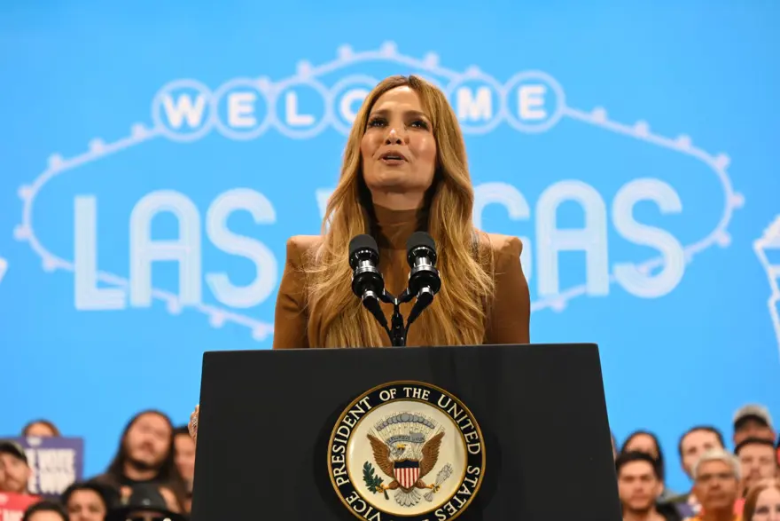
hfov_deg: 13.7
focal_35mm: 150
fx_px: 3250
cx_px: 390
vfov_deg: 9.2
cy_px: 260
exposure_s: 1/160
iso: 1800
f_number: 6.3
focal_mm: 150
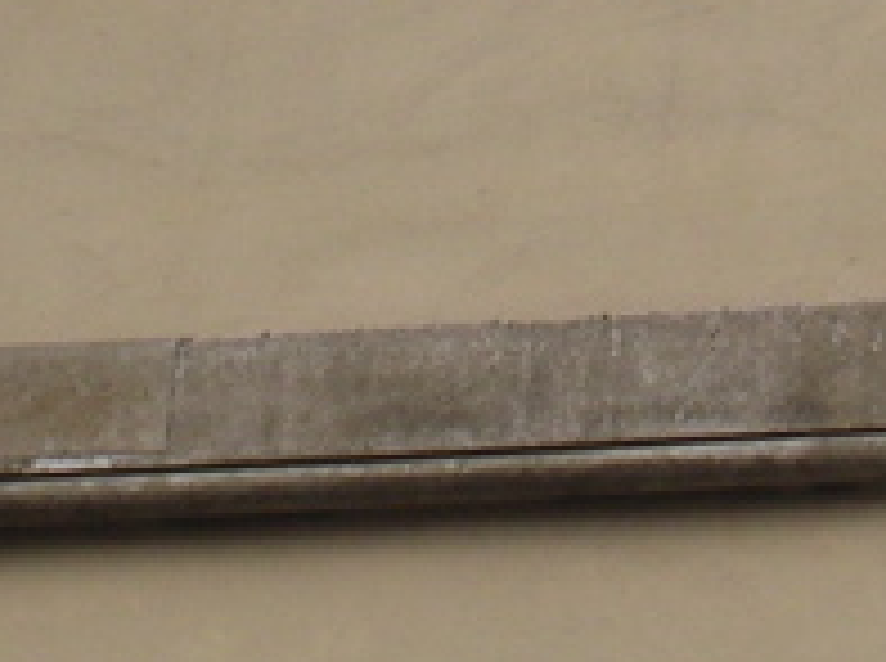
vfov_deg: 3.0
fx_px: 12749
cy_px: -502
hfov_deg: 4.0
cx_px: 1028
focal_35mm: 499
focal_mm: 17.4
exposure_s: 1/158
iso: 100
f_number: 4.9
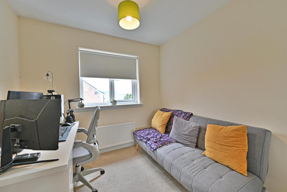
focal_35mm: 15
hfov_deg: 100.4
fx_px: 120
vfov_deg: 77.3
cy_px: 96
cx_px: 144
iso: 125
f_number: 11
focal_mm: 15
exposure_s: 1/4
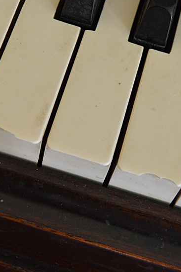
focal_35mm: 93
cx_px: 93
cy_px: 111
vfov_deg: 21.9
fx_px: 702
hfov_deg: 14.7
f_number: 4.5
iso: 1400
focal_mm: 34
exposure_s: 1/60
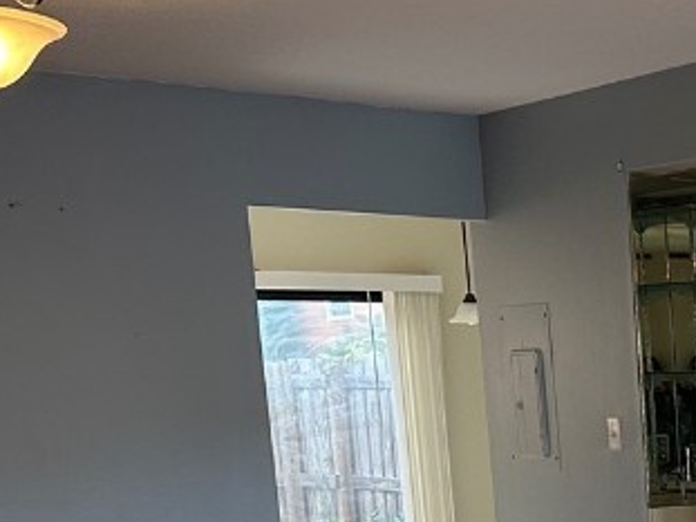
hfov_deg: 22.4
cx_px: 882
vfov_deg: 17.5
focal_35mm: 79
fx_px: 1588
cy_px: 679
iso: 200
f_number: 1.78
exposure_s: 1/120
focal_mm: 6.86
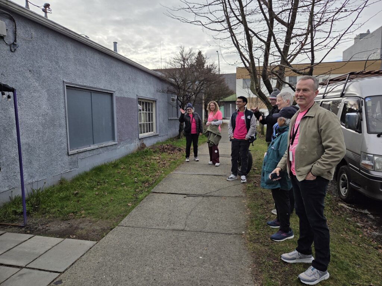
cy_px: 143
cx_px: 191
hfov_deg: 73.9
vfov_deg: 58.9
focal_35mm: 23
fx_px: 254
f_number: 1.8
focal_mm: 5.4
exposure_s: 1/6618
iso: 80
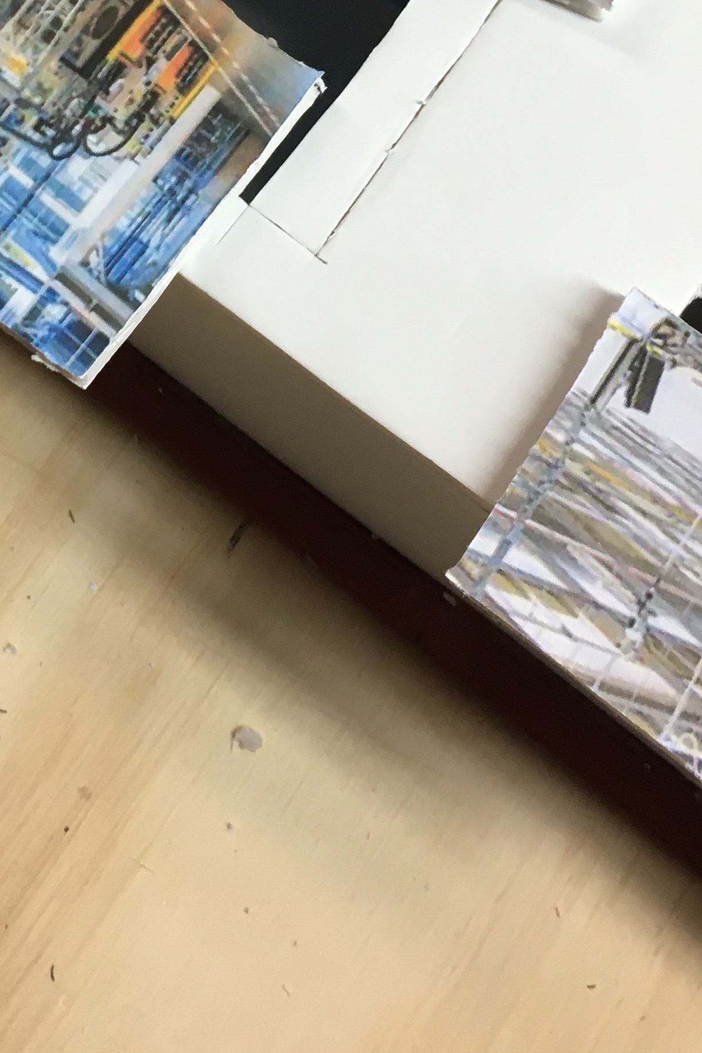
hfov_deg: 20.0
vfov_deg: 28.3
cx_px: 121
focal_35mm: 67
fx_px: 1960
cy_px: 12
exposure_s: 1/30
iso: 50
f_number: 2.2
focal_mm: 4.15
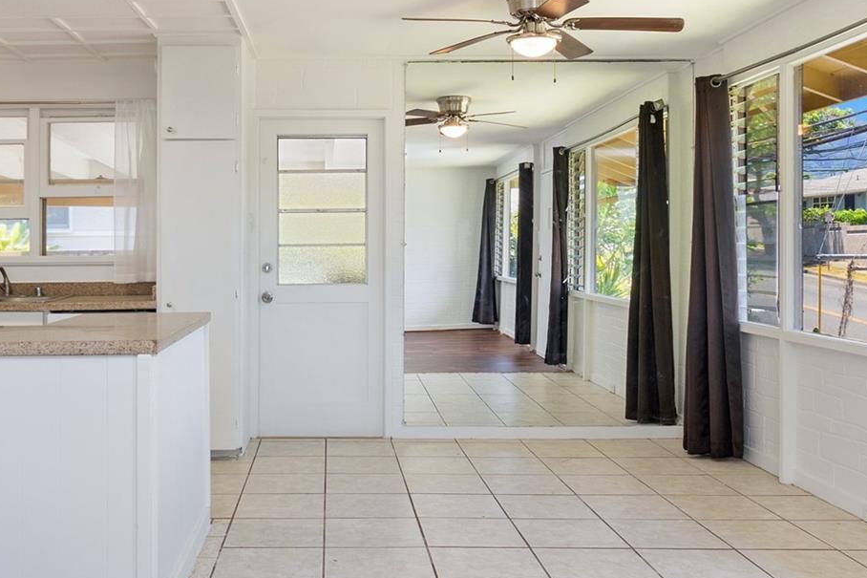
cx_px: 300
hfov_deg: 51.1
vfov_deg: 35.9
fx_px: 891
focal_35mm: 37
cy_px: 268
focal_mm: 14
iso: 200
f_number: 8
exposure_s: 1/60
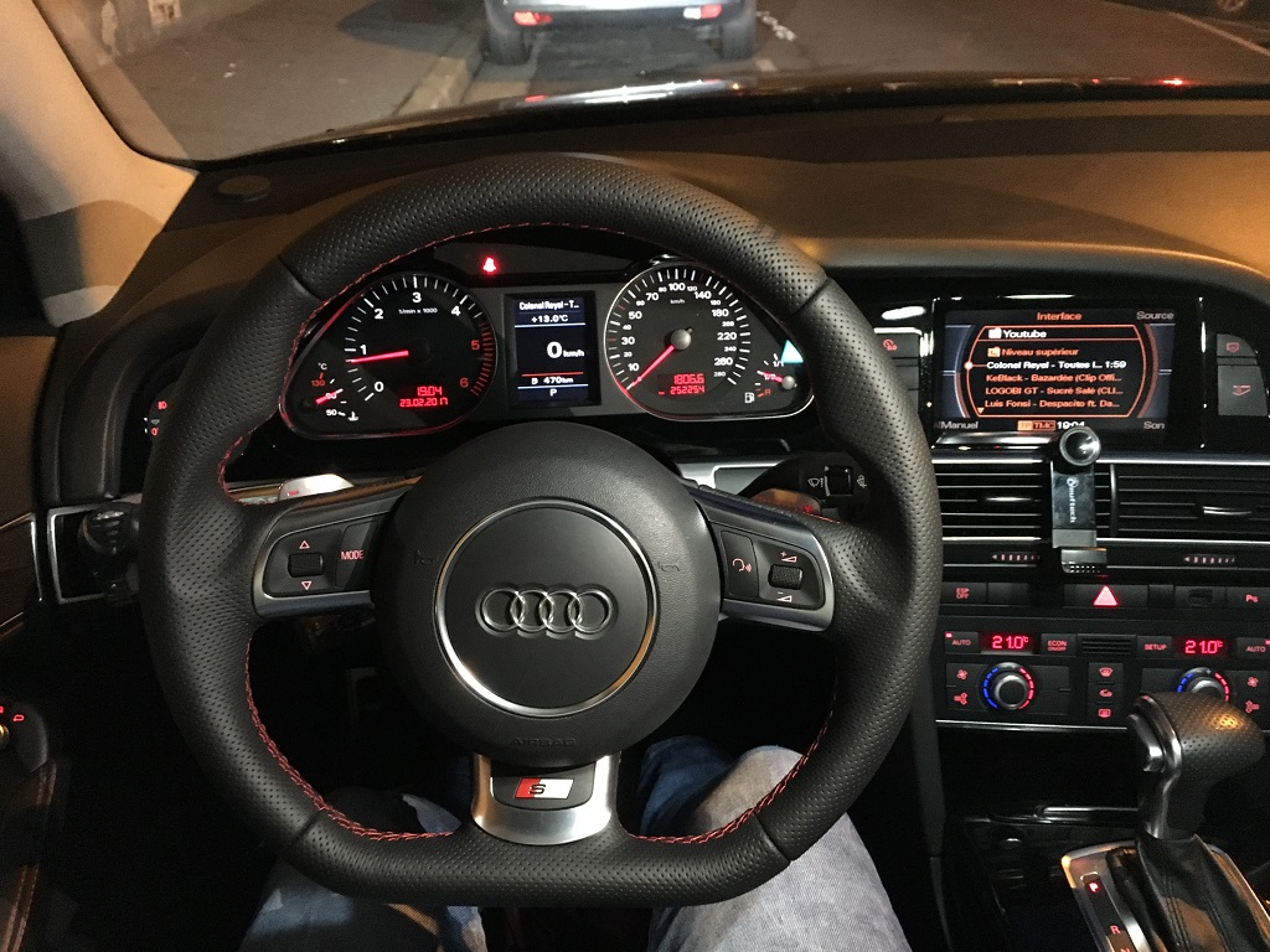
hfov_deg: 61.7
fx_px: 1064
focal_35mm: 29
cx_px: 635
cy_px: 476
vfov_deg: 48.2
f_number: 2.2
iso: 640
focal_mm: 4.15
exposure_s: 1/17
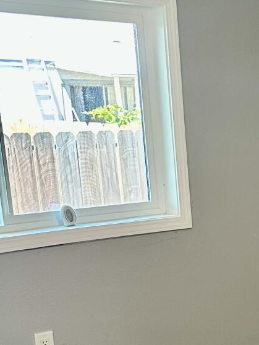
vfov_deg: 21.9
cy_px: 345
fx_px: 857
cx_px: 461
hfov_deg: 15.0
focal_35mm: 86
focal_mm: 6.86
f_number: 1.78
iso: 200
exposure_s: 1/120
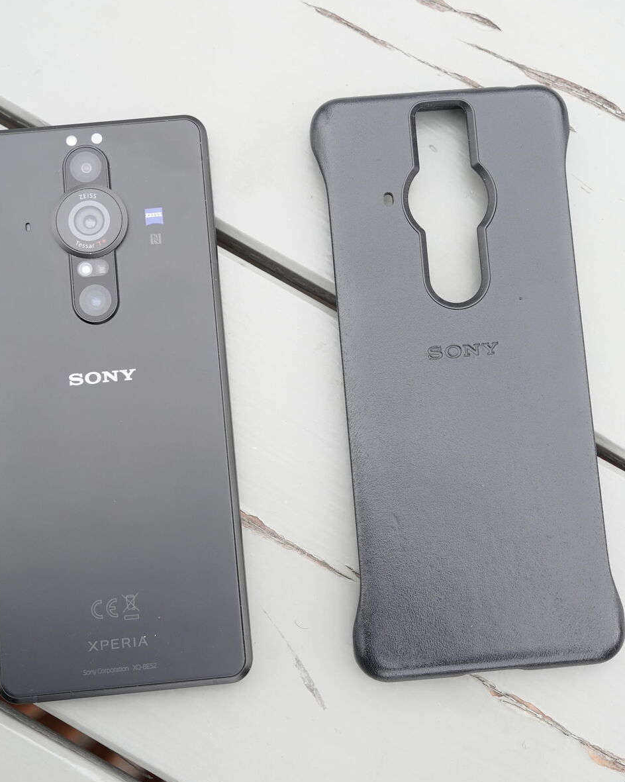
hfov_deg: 26.2
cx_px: 324
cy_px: 377
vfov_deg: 32.5
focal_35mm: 58
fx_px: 1342
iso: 400
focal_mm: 38
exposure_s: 1/125
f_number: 5.6
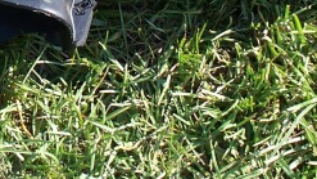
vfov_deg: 9.3
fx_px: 1068
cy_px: -73
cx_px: 6
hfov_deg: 16.6
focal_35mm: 127
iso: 80
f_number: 2.8
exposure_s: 1/400
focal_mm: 7.54
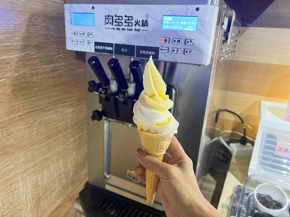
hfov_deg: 67.3
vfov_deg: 53.1
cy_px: 108
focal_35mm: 26
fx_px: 218
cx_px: 145
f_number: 1.5
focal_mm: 5.7
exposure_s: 1/60
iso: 400
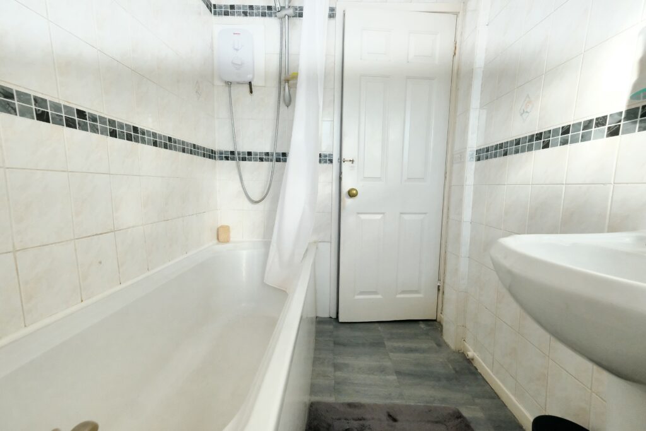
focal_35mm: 15
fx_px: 269
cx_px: 323
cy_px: 216
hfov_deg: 100.4
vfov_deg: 77.3
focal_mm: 10
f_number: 5.6
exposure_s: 1/2700
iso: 4000
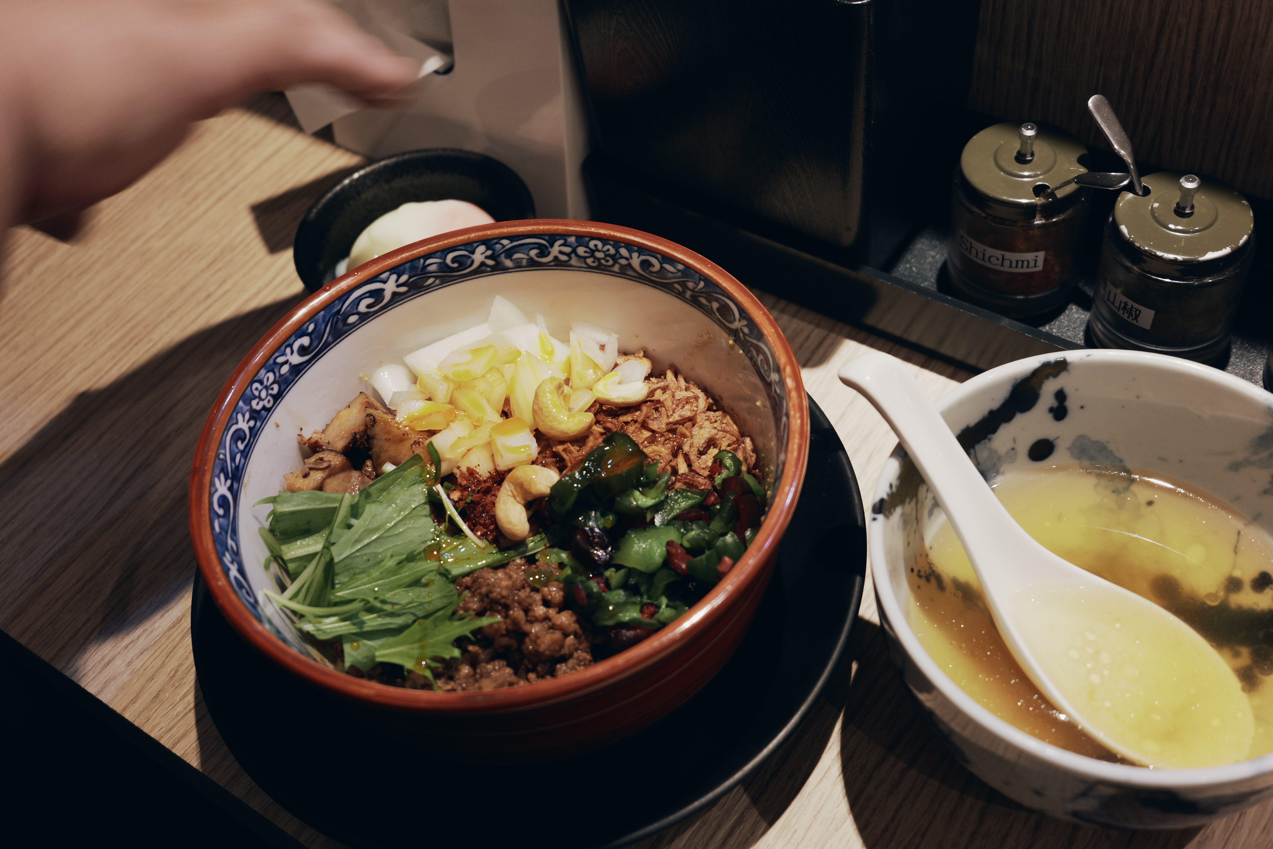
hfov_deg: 48.5
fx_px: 1414
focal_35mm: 40
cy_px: 424
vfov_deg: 33.4
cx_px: 636
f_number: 6.3
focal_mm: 40
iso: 1250
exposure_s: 1/50
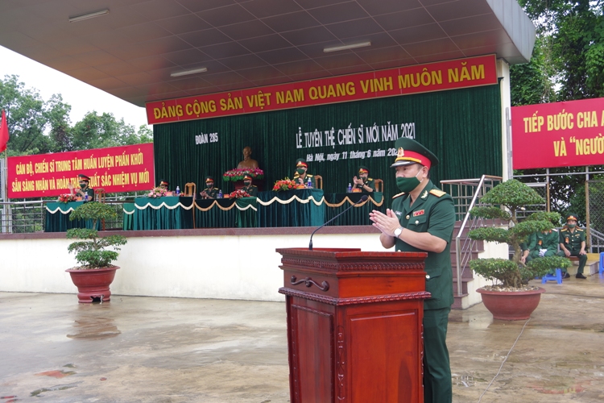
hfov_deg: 46.4
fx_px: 705
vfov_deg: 31.9
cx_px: 302
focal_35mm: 42
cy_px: 202
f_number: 5.6
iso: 100
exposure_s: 1/100
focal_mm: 28
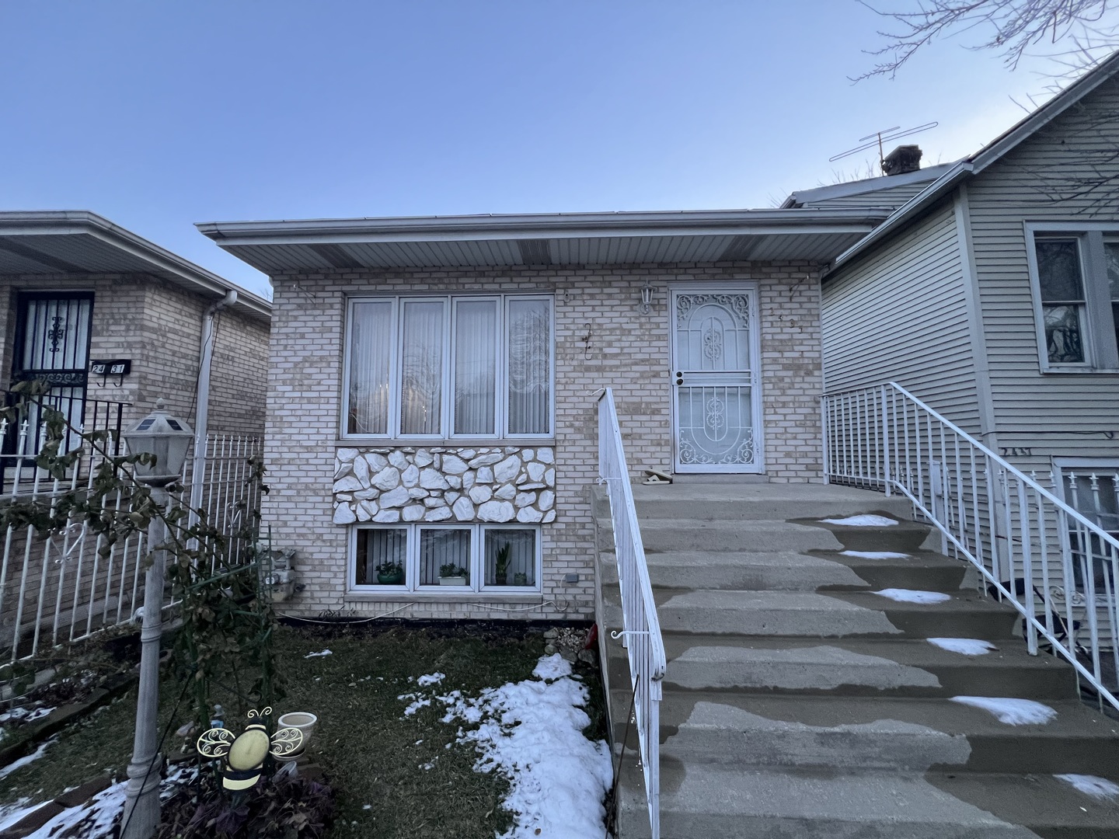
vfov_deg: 89.9
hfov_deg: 106.2
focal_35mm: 13
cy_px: 420
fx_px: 420
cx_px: 560
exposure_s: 1/99
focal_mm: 1.57
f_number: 1.8
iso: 250
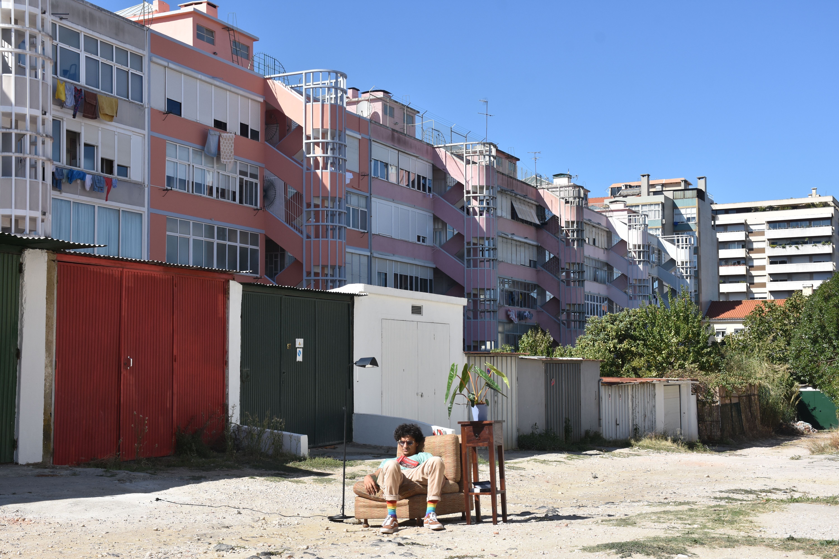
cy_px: 280
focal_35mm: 48
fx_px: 1119
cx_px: 420
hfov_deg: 41.1
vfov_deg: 28.1
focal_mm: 32
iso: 220
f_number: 8
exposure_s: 1/500
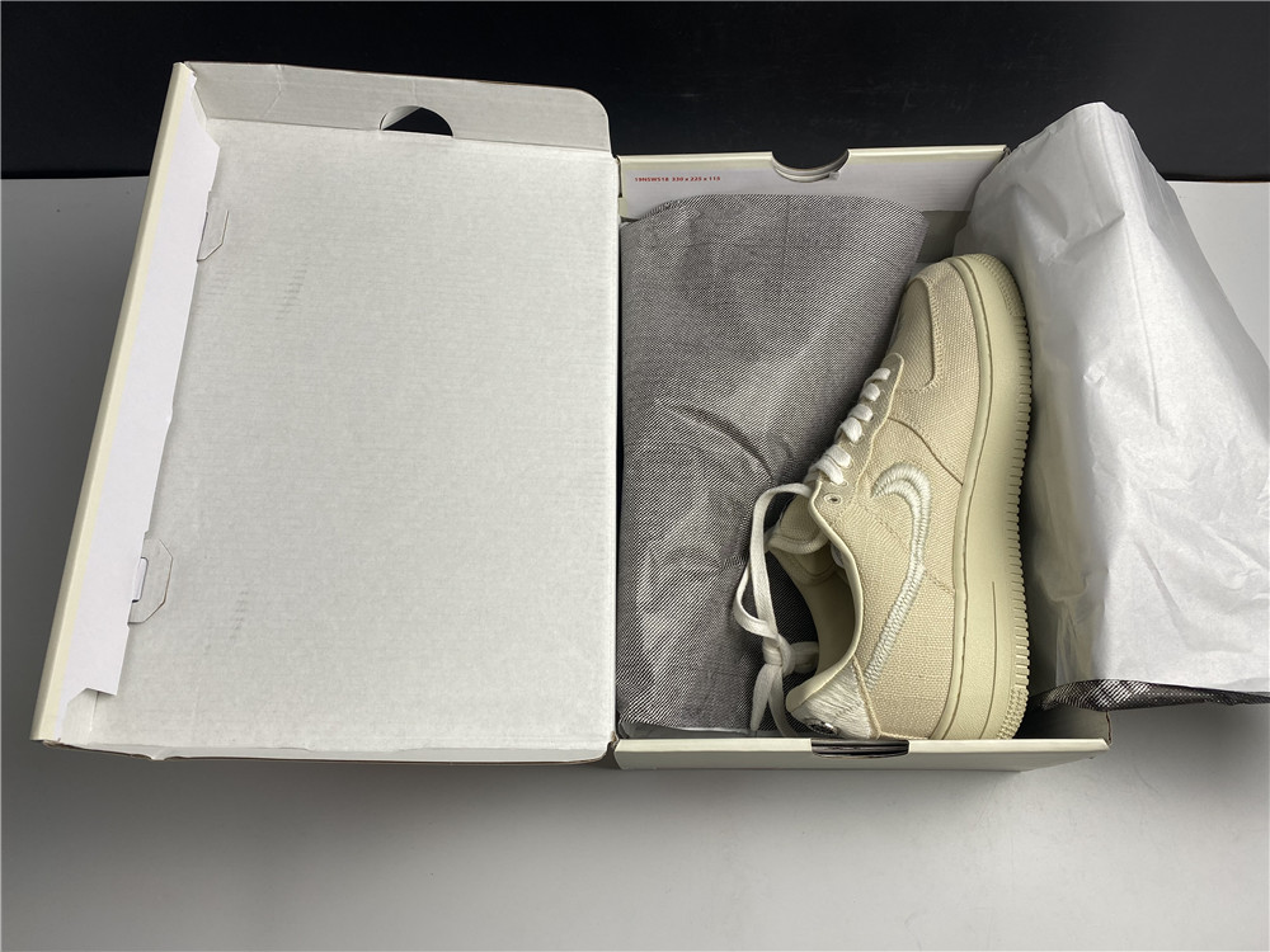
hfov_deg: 67.3
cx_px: 635
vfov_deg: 53.1
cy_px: 476
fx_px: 954
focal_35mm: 26
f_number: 1.8
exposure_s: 1/104
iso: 32
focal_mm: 4.25
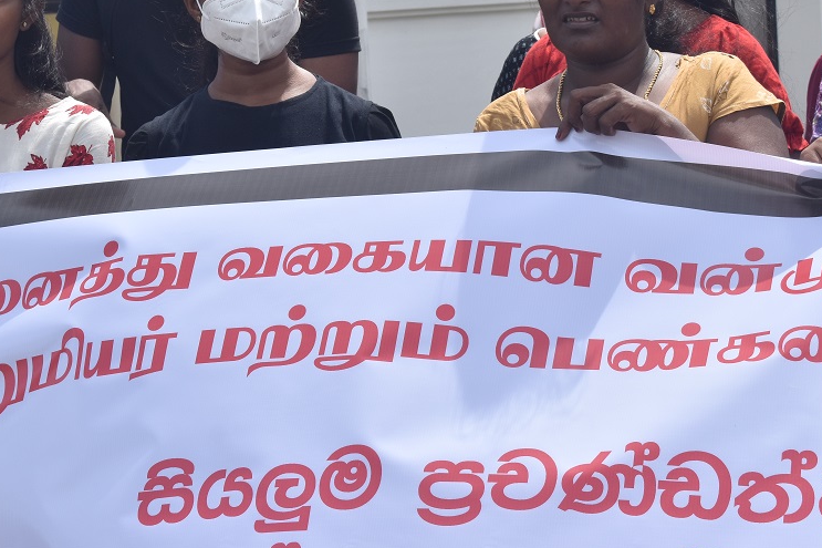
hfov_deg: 16.2
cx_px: 296
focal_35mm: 126
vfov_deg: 10.8
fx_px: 2876
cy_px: 111
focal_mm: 52
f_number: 9
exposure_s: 1/320
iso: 200
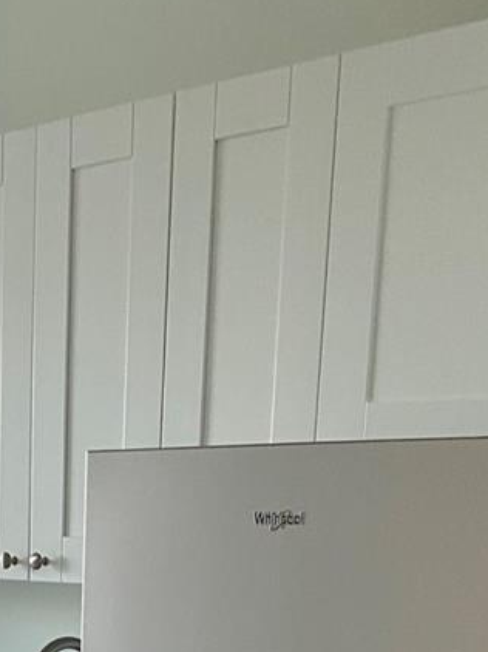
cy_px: 857
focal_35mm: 74
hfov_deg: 19.6
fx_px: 1392
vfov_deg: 23.2
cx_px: 85
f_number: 1.8
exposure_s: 1/60
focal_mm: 4.25
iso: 160
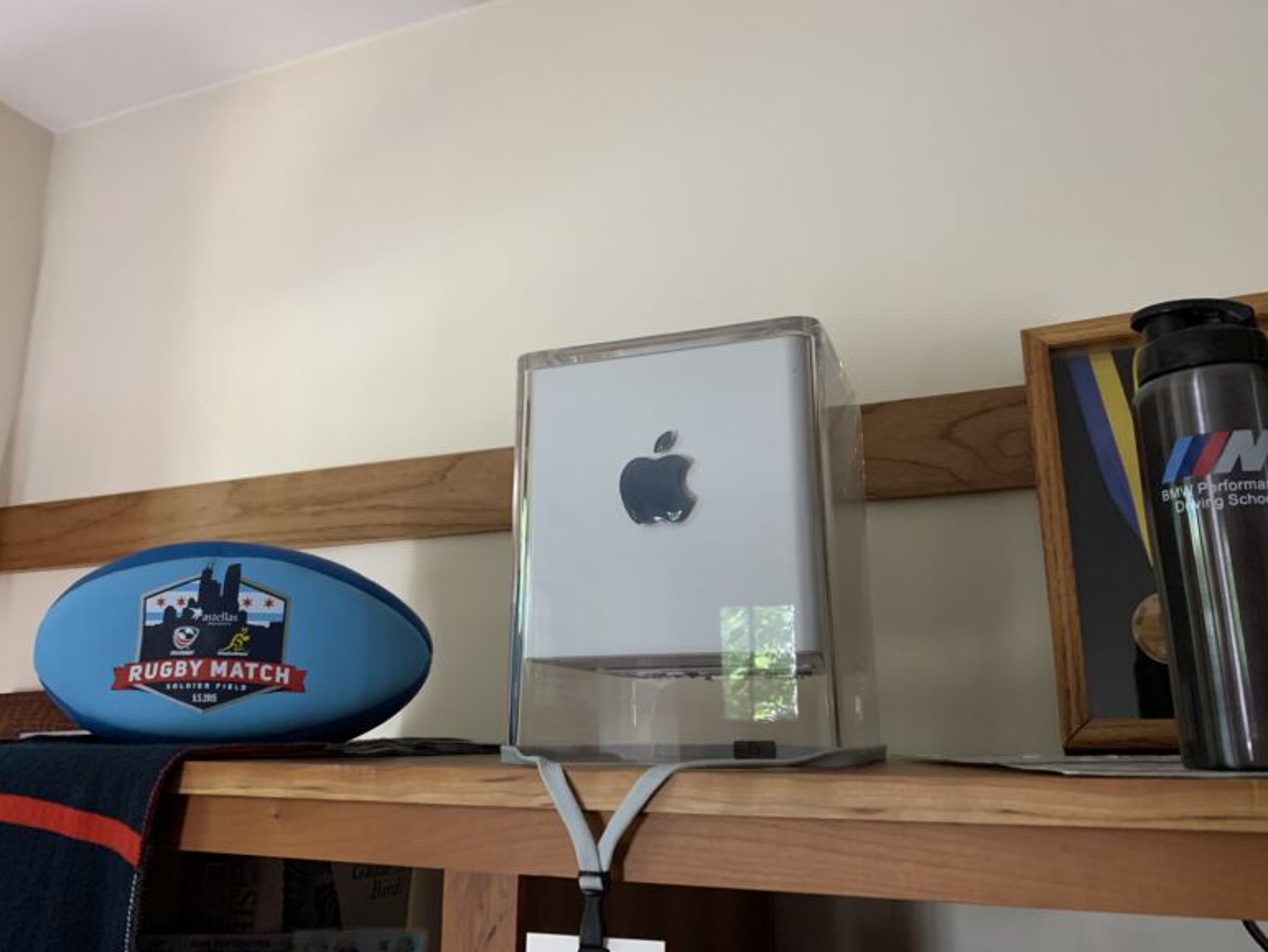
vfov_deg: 51.4
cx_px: 627
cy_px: 478
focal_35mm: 27
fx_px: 989
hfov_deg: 65.3
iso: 400
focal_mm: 4.25
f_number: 1.8
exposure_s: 1/40
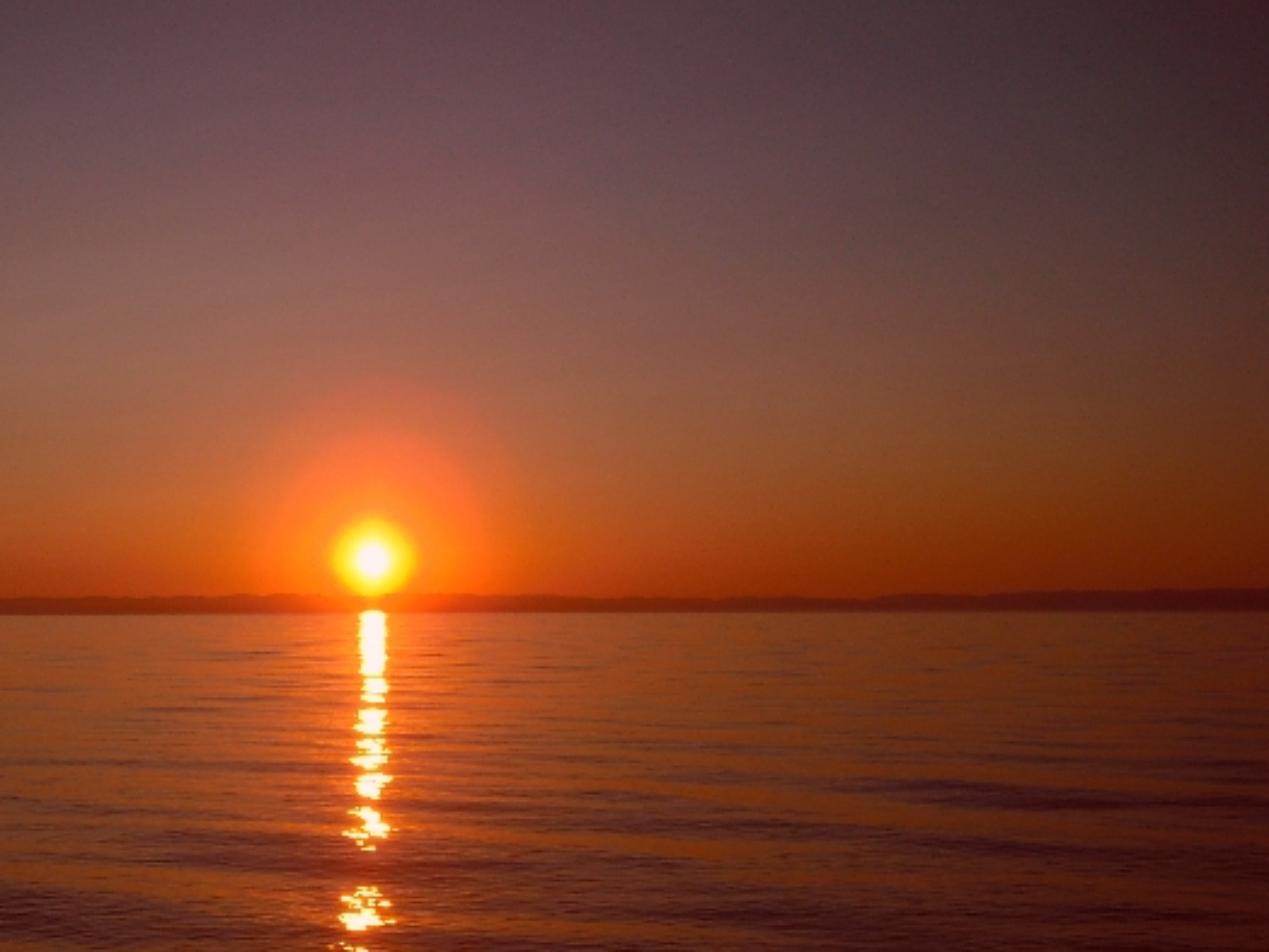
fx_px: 2126
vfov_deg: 25.0
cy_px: 693
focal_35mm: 58
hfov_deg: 32.9
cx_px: 390
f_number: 5.6
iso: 64
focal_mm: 6.2
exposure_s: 1/500
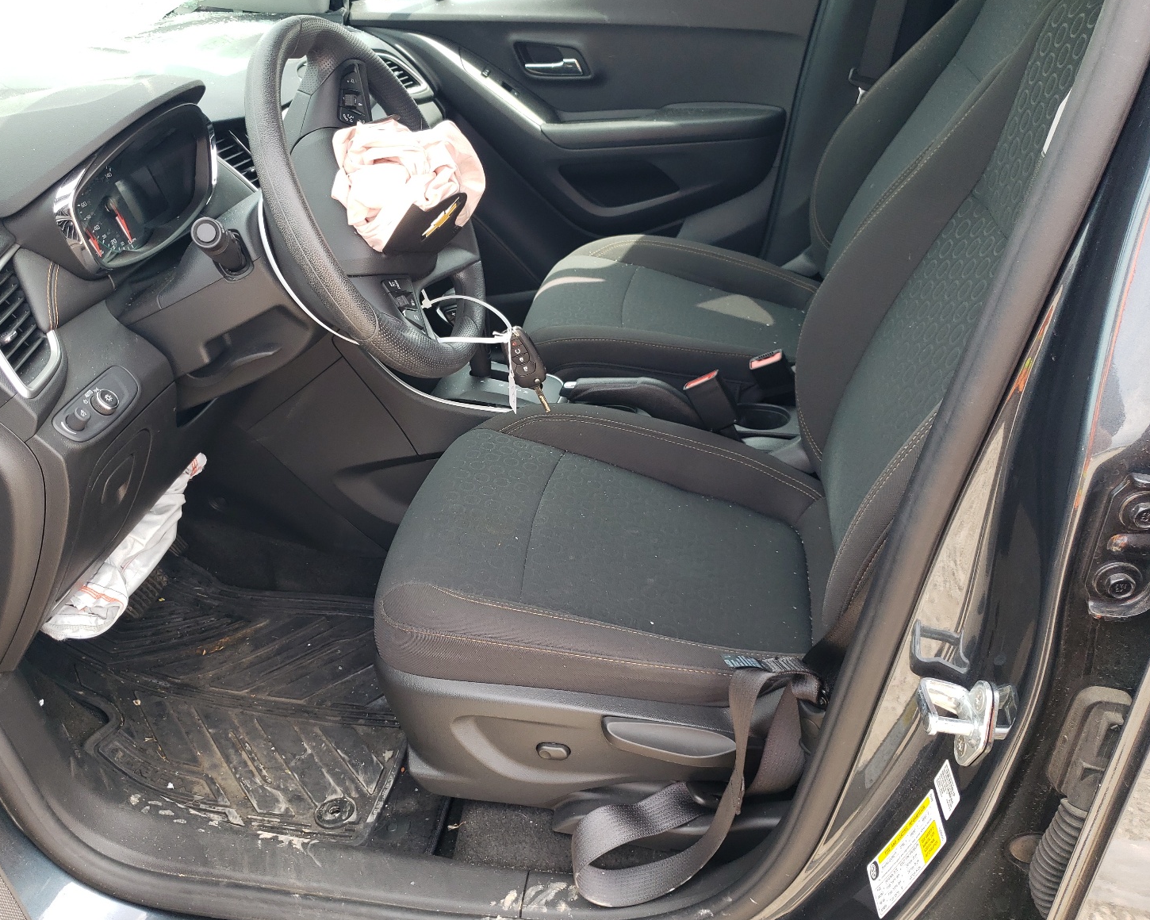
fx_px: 953
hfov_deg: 62.2
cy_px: 447
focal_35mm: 28
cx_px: 550
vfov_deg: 51.5
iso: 50
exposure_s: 1/227
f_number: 1.5
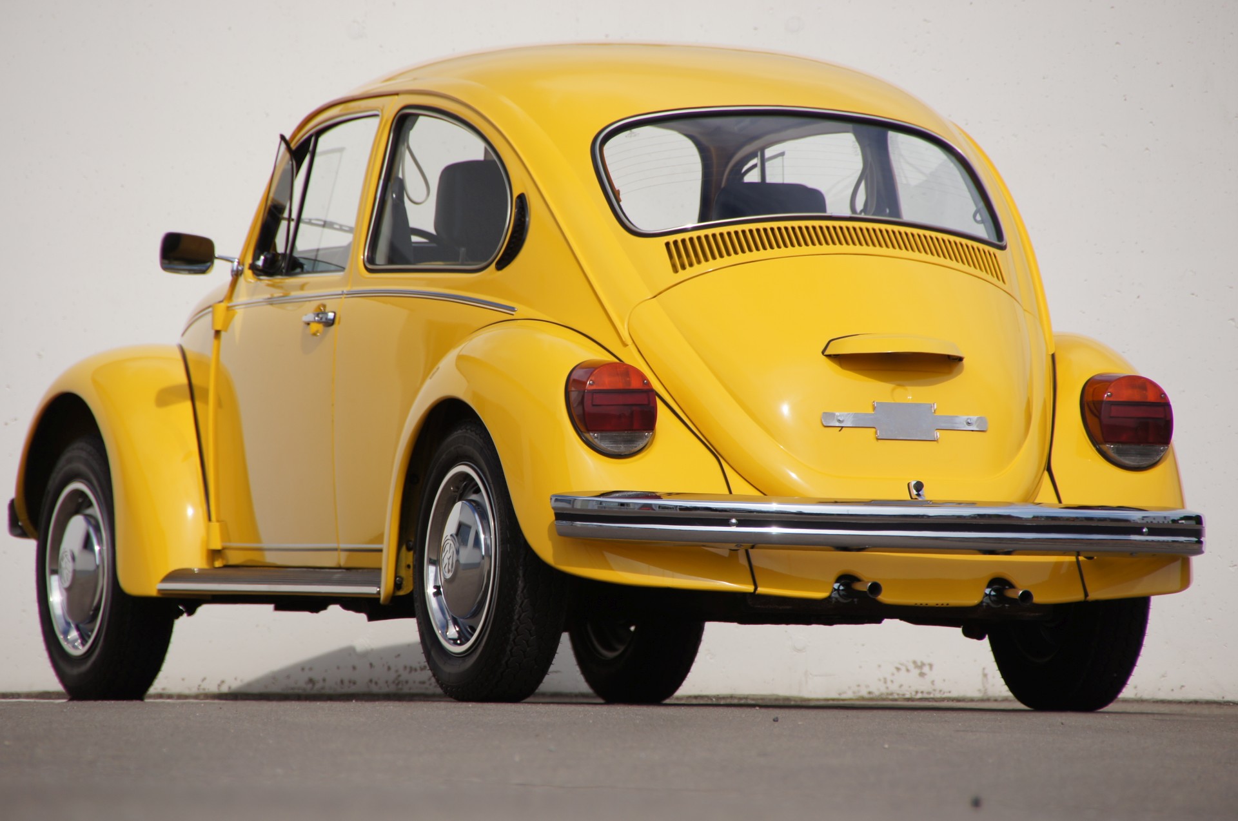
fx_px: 10816
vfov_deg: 4.3
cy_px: 410
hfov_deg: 6.6
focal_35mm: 315
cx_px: 619
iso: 100
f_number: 6.3
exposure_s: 1/500
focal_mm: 210
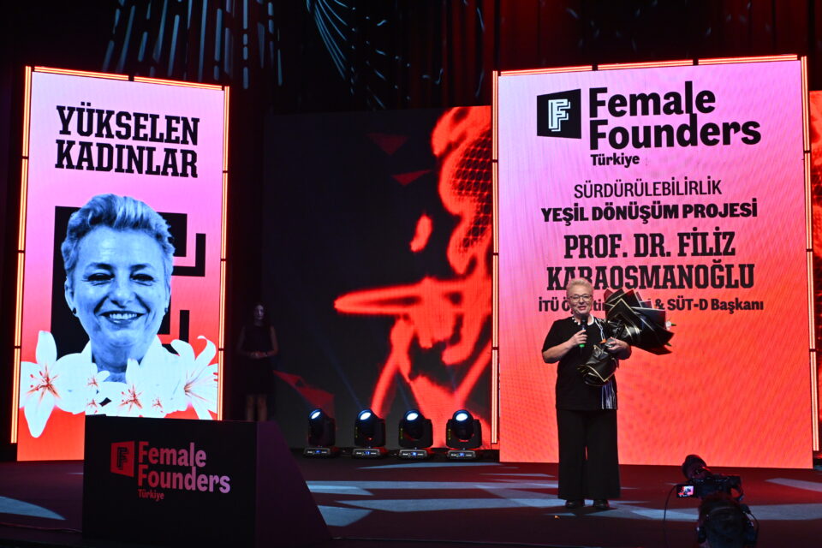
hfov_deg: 43.6
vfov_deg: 29.9
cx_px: 411
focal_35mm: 45
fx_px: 1027
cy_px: 274
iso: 1600
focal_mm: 45
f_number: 6.3
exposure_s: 1/160
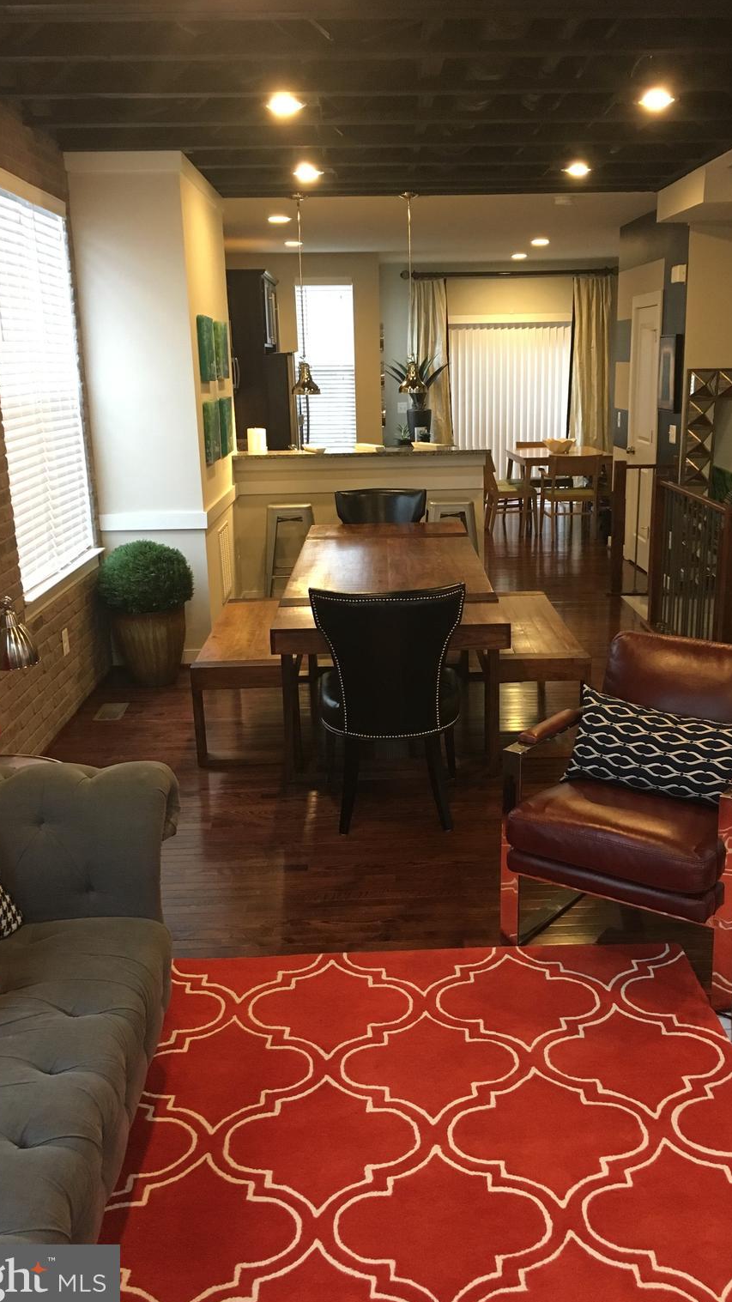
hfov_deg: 36.6
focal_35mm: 32
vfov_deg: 61.0
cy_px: 656
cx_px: 400
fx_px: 1105
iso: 200
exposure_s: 1/24
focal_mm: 4.15
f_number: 2.2
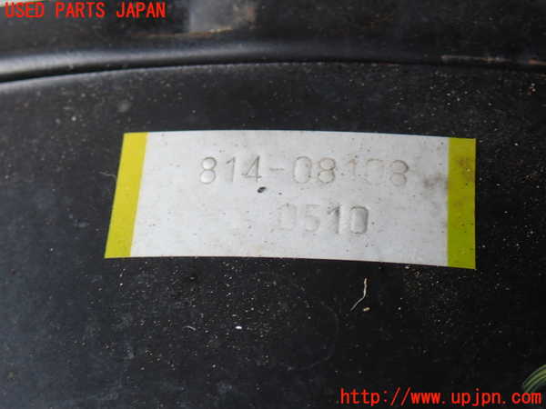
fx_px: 1293
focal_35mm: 82
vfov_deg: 18.0
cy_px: 204
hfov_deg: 23.8
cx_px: 273
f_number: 4.3
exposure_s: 1/80
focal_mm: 14.62
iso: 200
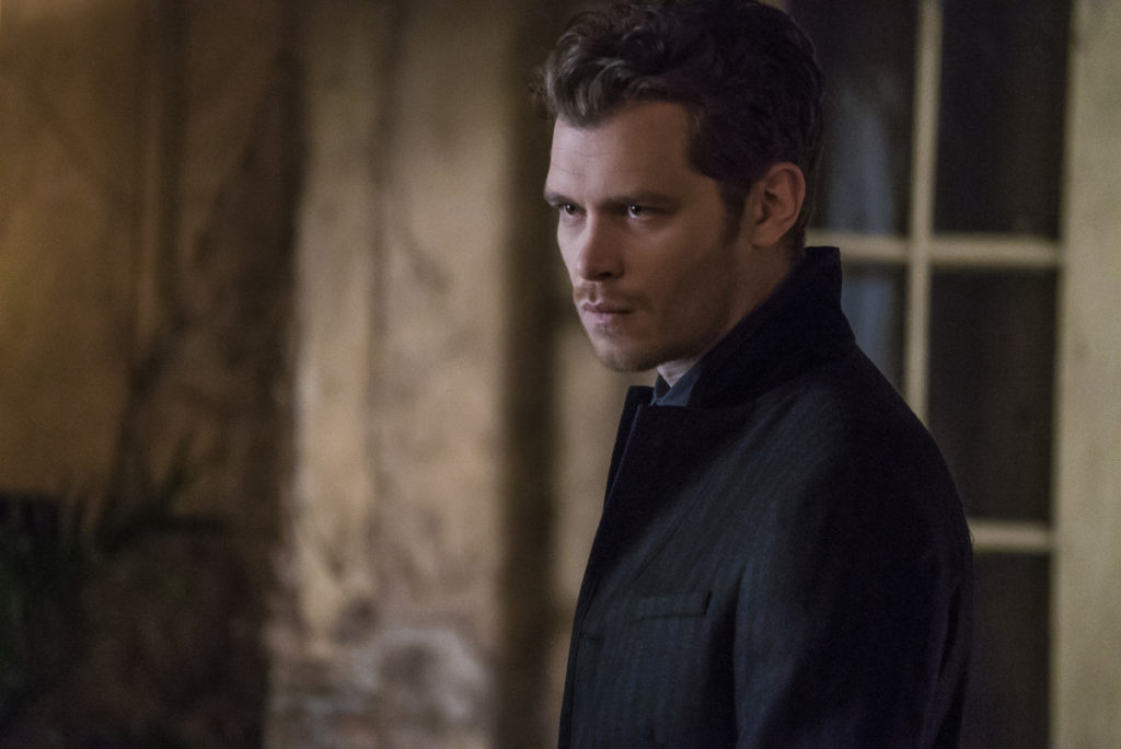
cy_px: 374
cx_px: 560
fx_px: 6231
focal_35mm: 200
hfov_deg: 10.3
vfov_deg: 6.9
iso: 10000
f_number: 4
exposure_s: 1/60
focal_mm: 200
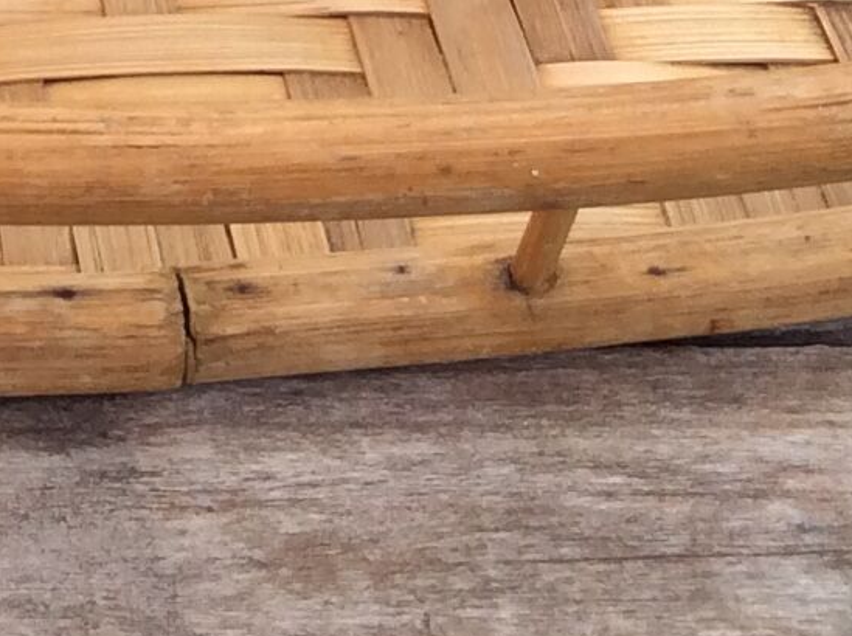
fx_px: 3711
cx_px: -127
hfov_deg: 12.8
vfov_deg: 9.2
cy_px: -645
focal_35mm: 151
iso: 32
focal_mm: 3.3
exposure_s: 1/374
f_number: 2.4
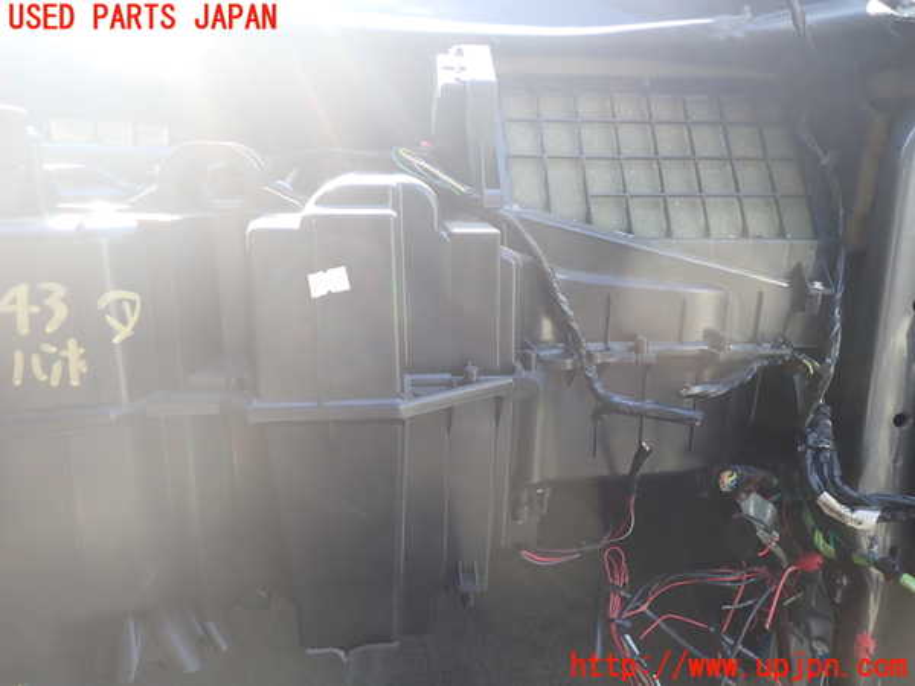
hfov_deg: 69.4
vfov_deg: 54.9
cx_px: 458
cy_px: 343
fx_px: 661
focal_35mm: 25
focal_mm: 4.5
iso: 100
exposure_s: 1/100
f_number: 2
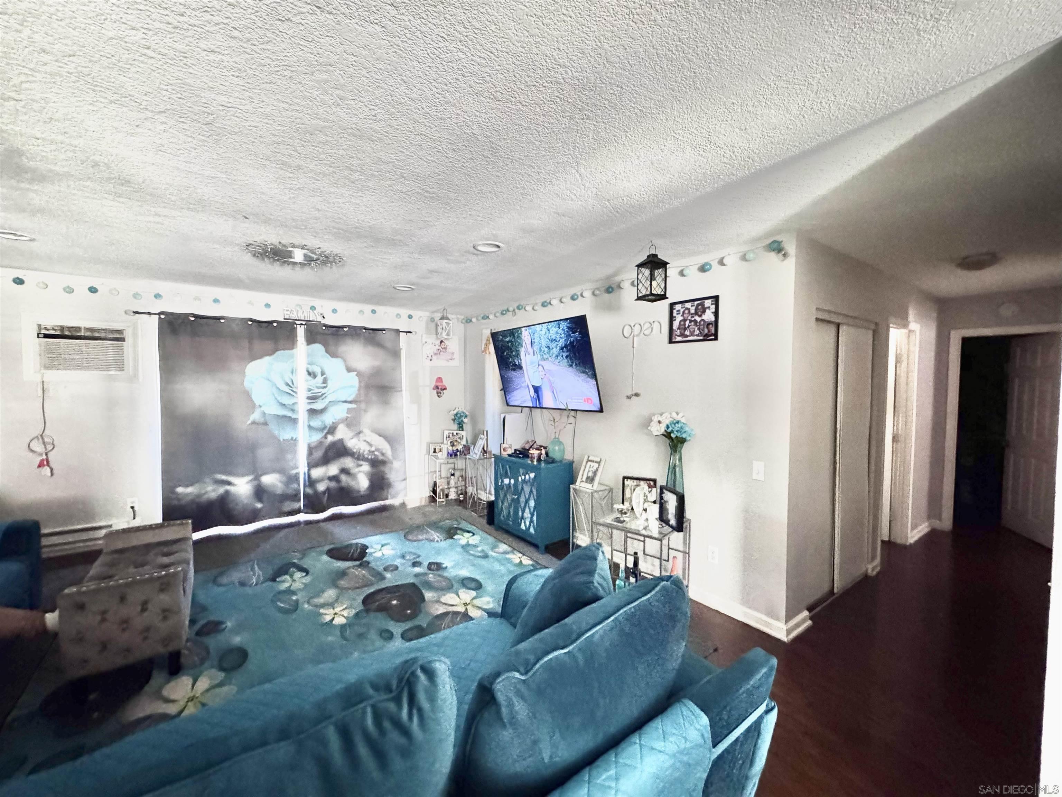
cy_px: 398
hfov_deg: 102.1
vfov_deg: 85.7
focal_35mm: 14
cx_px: 531
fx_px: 430
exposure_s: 1/45
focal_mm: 2.22
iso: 1000
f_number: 2.2
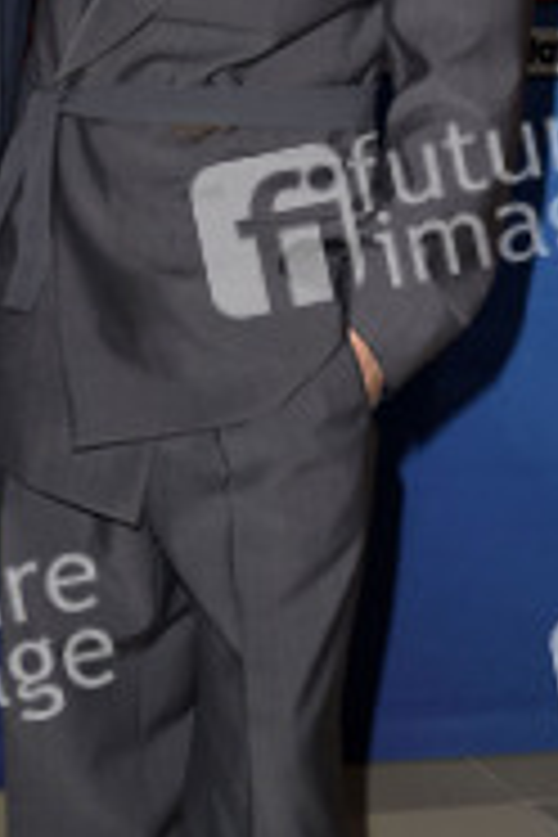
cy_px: -14
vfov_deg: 15.1
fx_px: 3092
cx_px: 14
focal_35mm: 133
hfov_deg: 10.2
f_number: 5.6
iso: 640
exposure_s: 1/250
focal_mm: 62
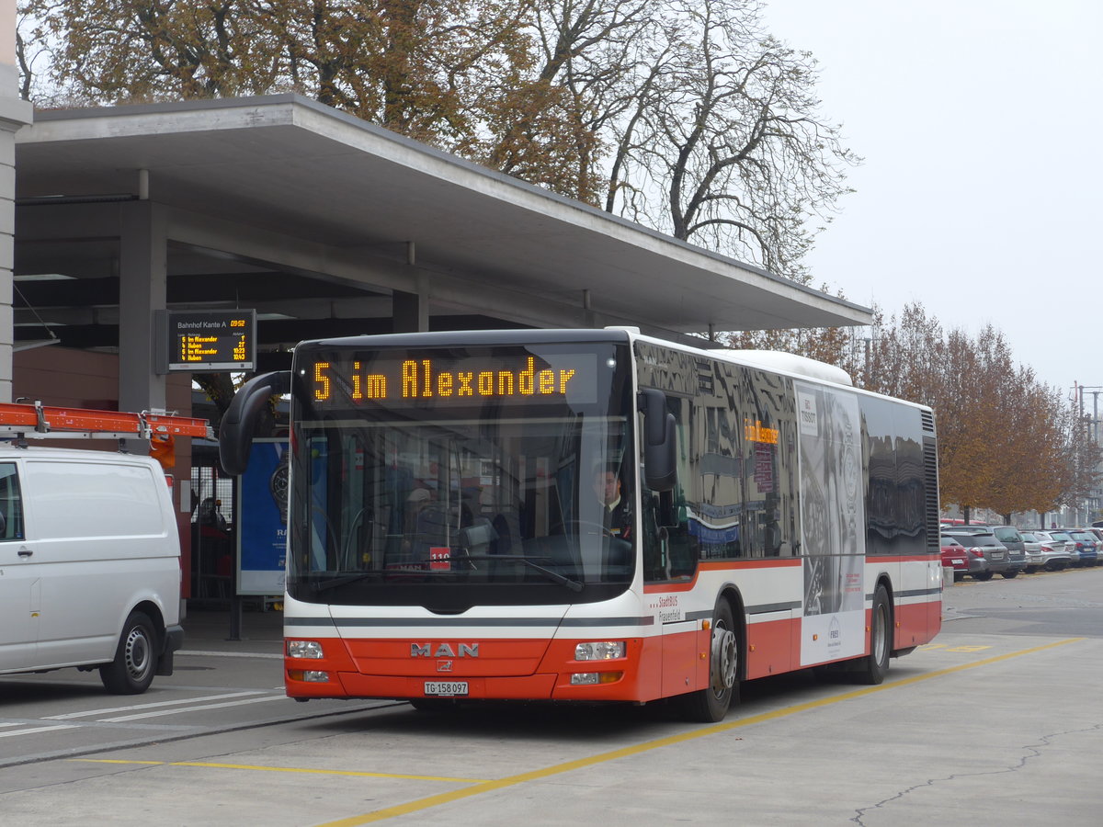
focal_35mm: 90
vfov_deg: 16.4
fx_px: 2868
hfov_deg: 21.8
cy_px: 414
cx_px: 552
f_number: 4.6
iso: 100
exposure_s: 1/80
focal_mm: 18
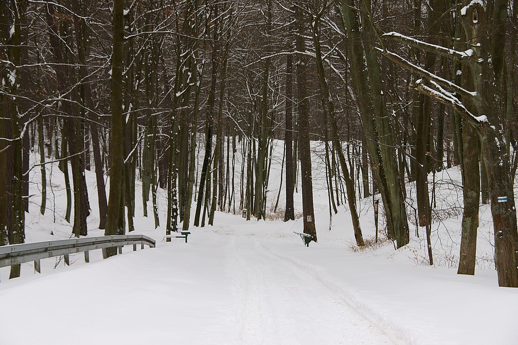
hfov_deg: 22.6
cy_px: 172
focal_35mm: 90
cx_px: 259
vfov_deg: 15.2
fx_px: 1294
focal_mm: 60
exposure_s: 1/320
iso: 200
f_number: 7.1
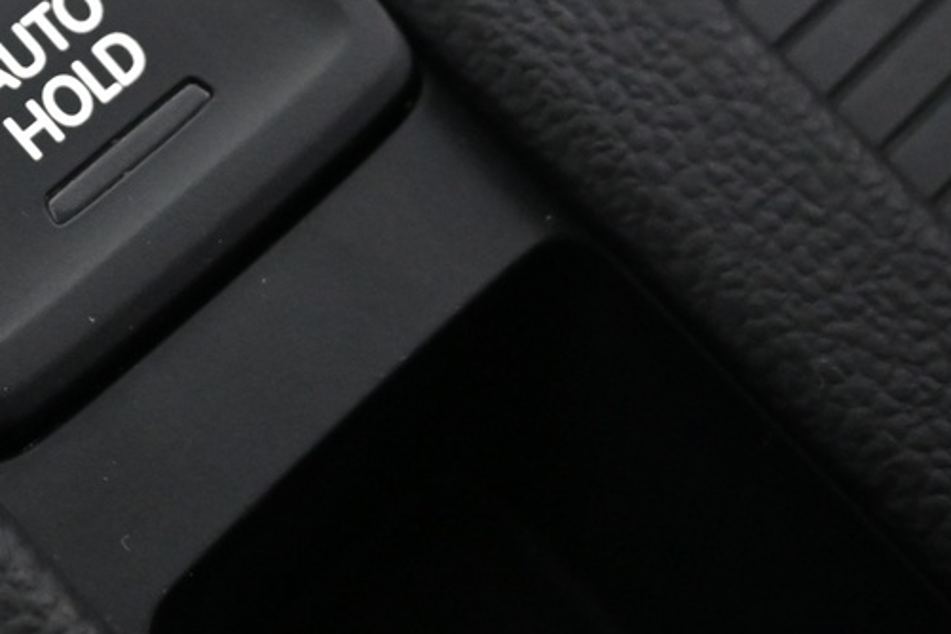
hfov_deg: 19.3
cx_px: -194
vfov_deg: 13.6
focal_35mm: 99
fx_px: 2626
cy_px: 13
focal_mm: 20.5
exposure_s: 1/30
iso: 2500
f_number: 3.8
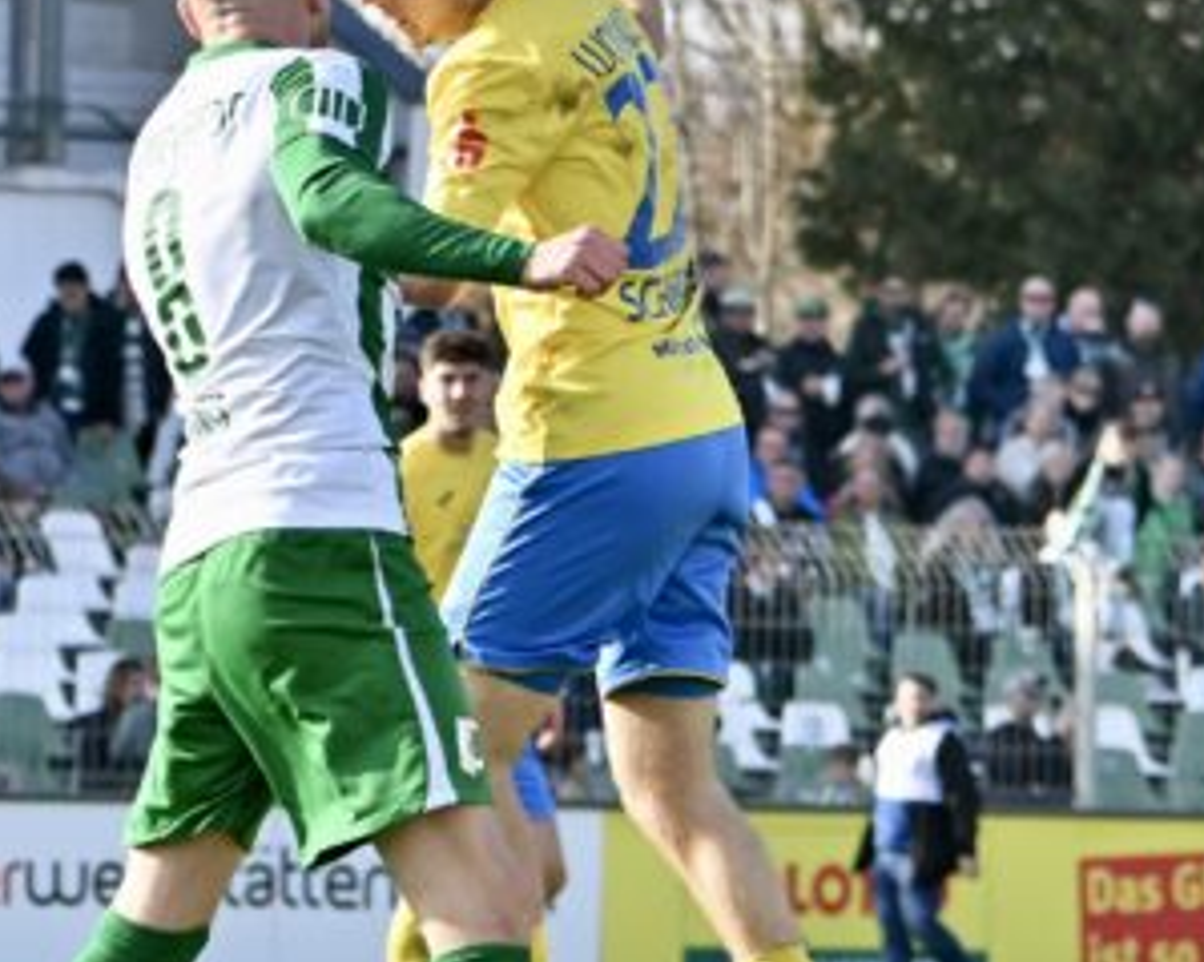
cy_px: 288
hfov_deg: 5.2
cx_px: -282
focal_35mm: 373
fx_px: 13287
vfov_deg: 4.1
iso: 450
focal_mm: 116
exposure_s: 1/1250
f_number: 5.6
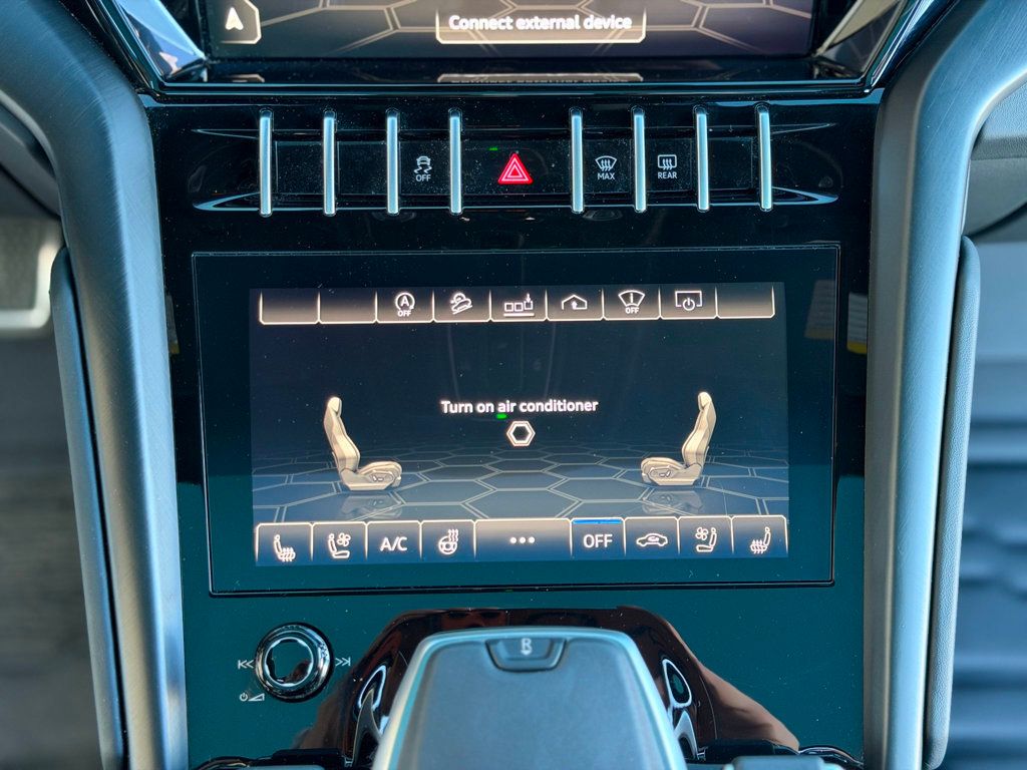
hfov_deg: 39.7
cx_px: 514
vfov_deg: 30.3
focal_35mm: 48
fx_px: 1424
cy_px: 385
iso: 250
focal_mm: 6.76
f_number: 1.78
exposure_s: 1/48
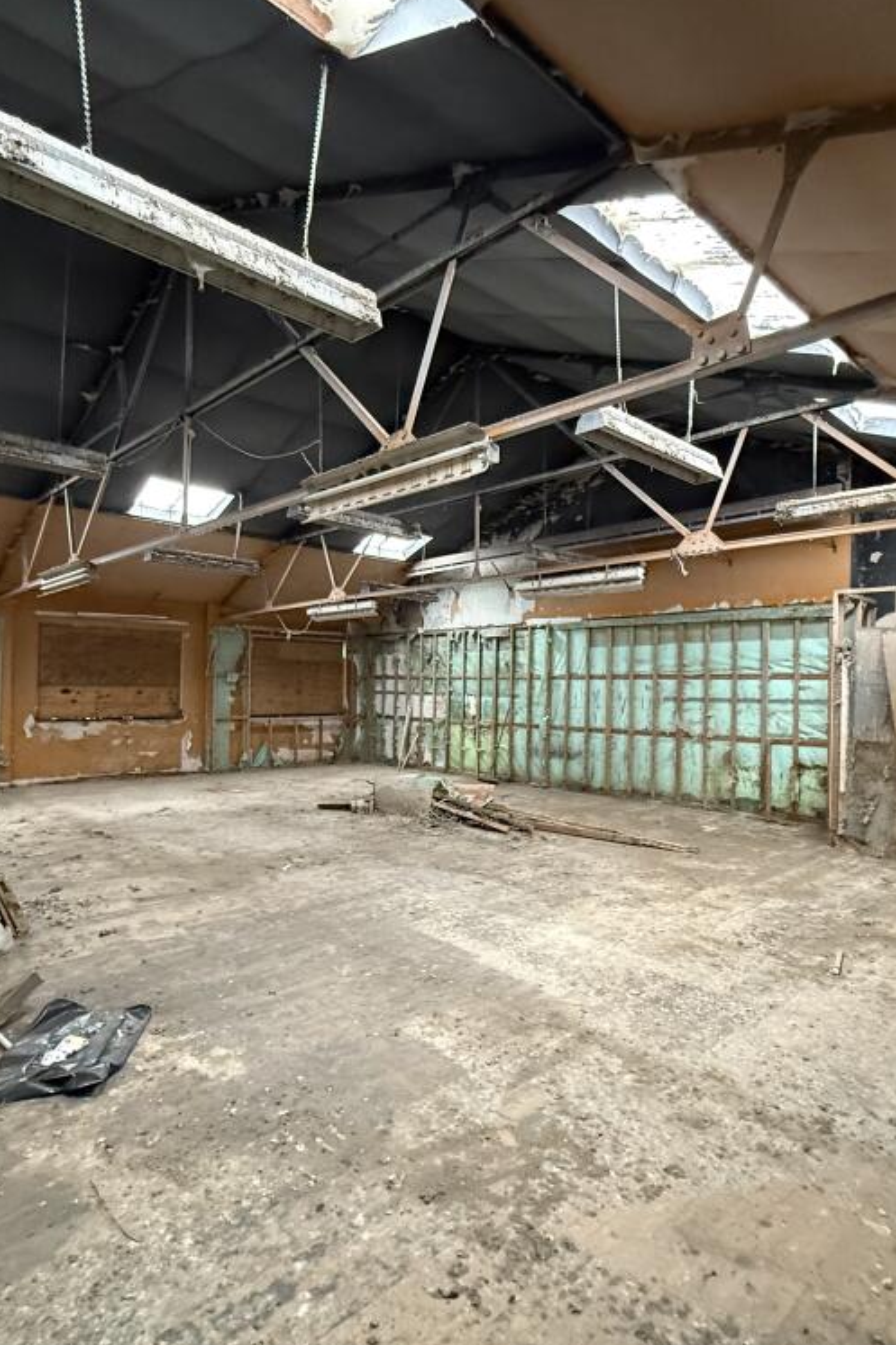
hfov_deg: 61.9
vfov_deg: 84.0
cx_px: 424
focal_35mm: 20
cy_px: 680
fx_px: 747
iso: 800
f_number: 2.2
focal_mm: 2.22
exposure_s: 1/60
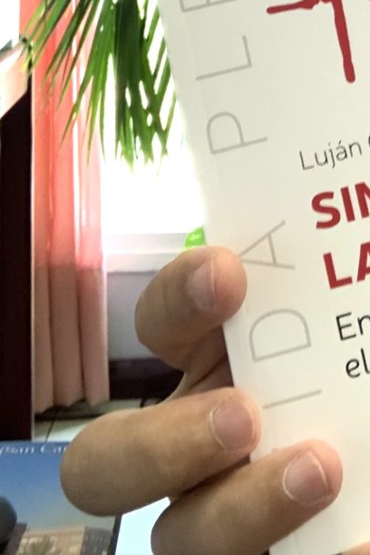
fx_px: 1341
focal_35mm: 87
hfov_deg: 14.8
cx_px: 531
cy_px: -85
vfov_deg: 21.9
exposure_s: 1/60
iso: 160
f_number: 2.2
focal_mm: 2.87
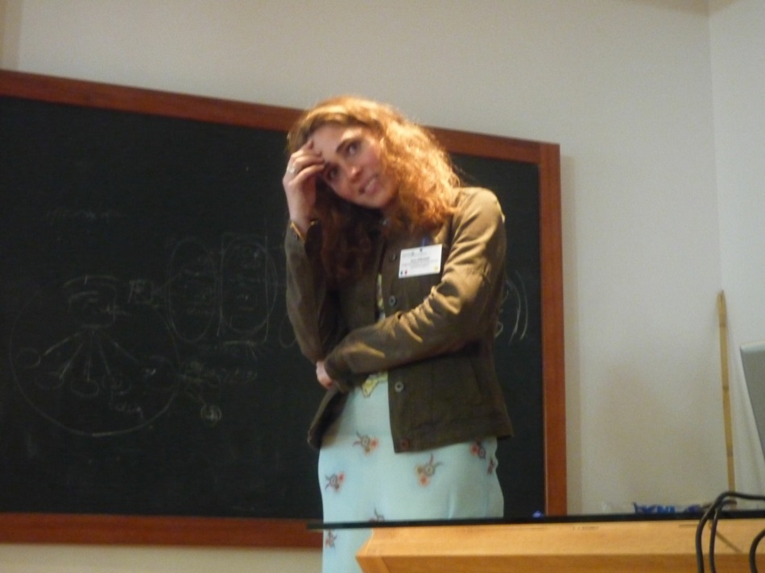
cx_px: 382
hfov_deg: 30.3
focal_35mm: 64
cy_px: 286
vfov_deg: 22.9
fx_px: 1414
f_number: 4.9
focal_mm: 11.3
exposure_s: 1/8
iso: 800
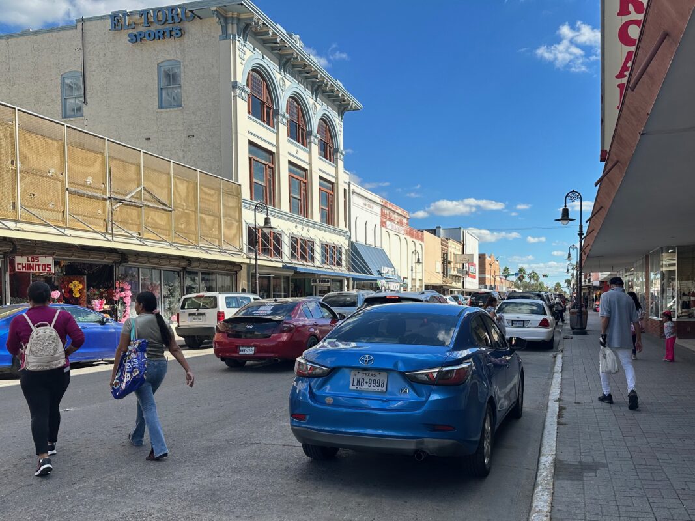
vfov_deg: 56.8
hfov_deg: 71.6
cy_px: 260
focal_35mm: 24
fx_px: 482
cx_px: 348
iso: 80
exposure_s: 1/2732
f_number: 1.78
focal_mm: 6.86
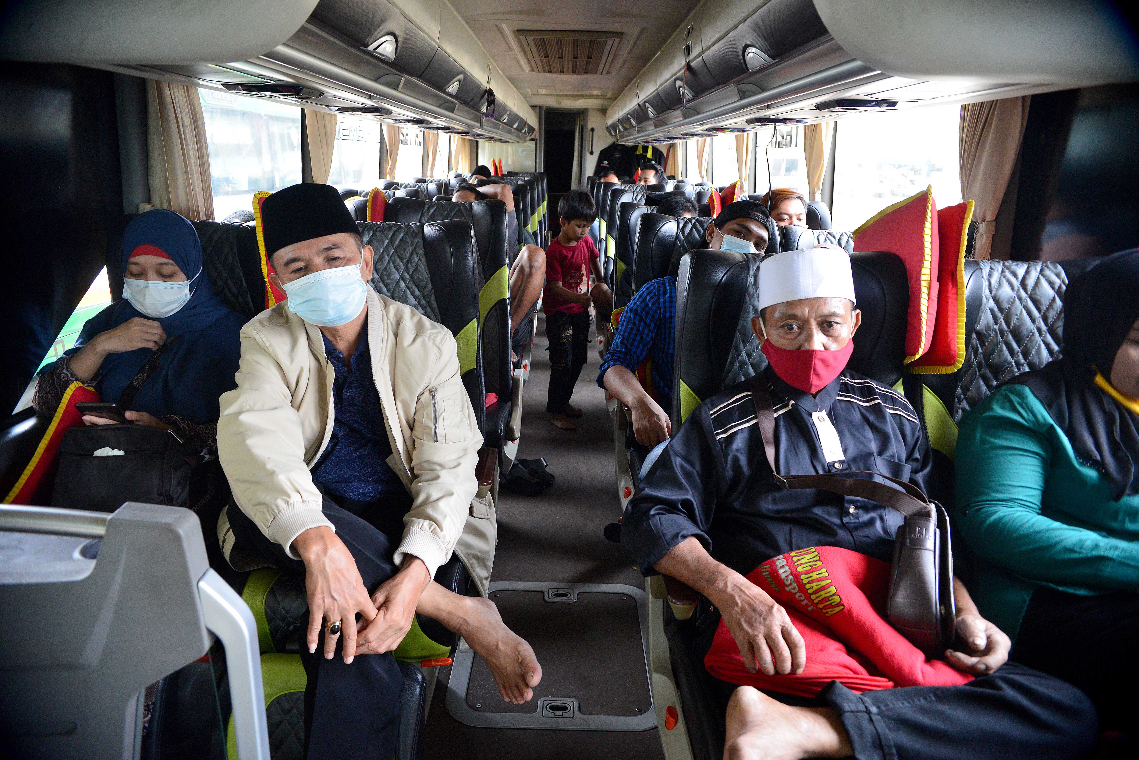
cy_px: 380
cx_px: 570
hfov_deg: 73.7
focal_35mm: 24
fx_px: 760
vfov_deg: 53.2
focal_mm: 24
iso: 3200
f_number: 4.5
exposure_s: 1/125
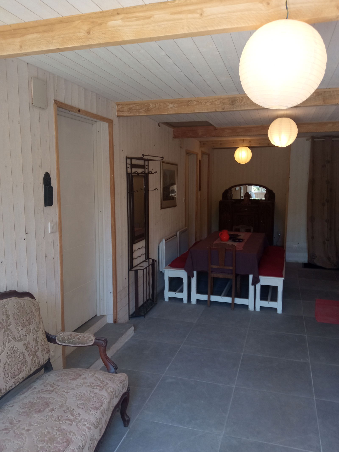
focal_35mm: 27
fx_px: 353
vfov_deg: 65.3
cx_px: 170
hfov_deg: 51.4
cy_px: 226
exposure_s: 1/33.3
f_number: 2.2
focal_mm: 3.79
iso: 119
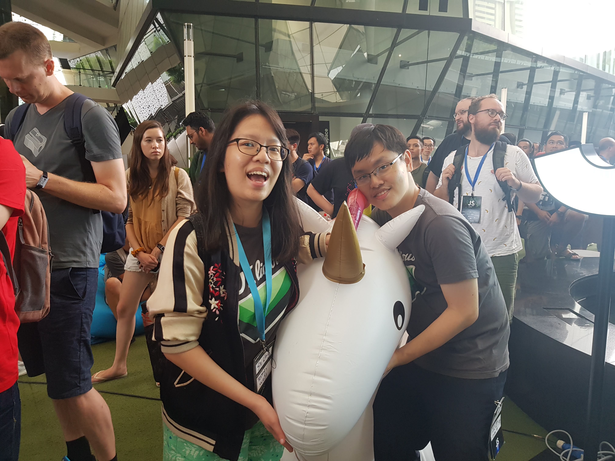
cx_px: 308
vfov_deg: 53.1
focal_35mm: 26
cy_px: 230
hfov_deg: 67.3
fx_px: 462
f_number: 1.7
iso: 100
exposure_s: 1/50
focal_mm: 4.2
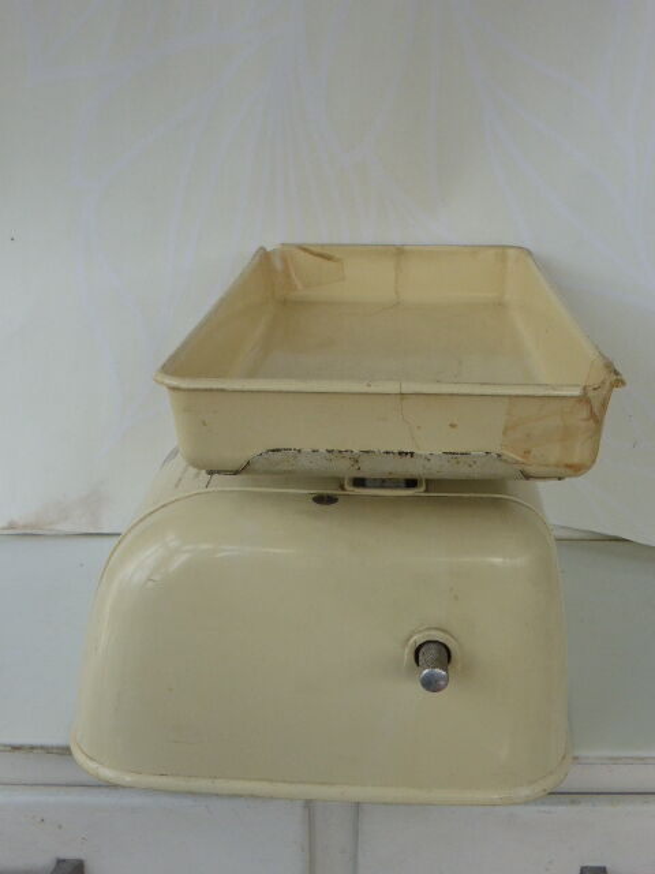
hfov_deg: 33.6
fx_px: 1085
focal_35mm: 43
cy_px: 437
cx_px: 328
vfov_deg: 43.9
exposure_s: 1/250
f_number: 3.9
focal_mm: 7.4
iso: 125
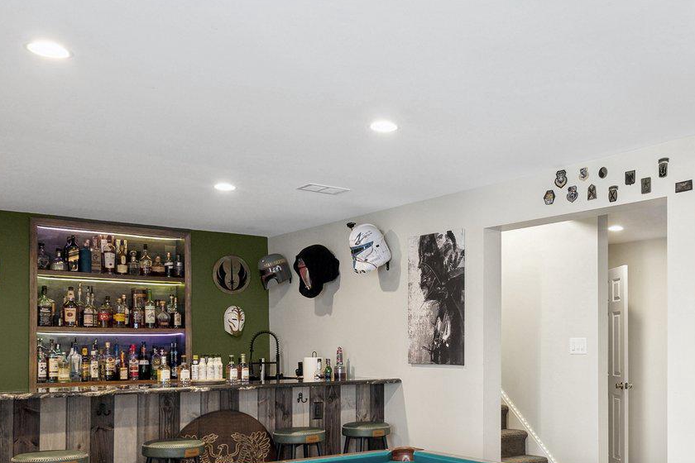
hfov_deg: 46.7
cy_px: 360
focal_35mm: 40
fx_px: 776
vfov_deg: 32.5
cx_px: 509
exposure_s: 1/4
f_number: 6.3
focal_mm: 16.5
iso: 125
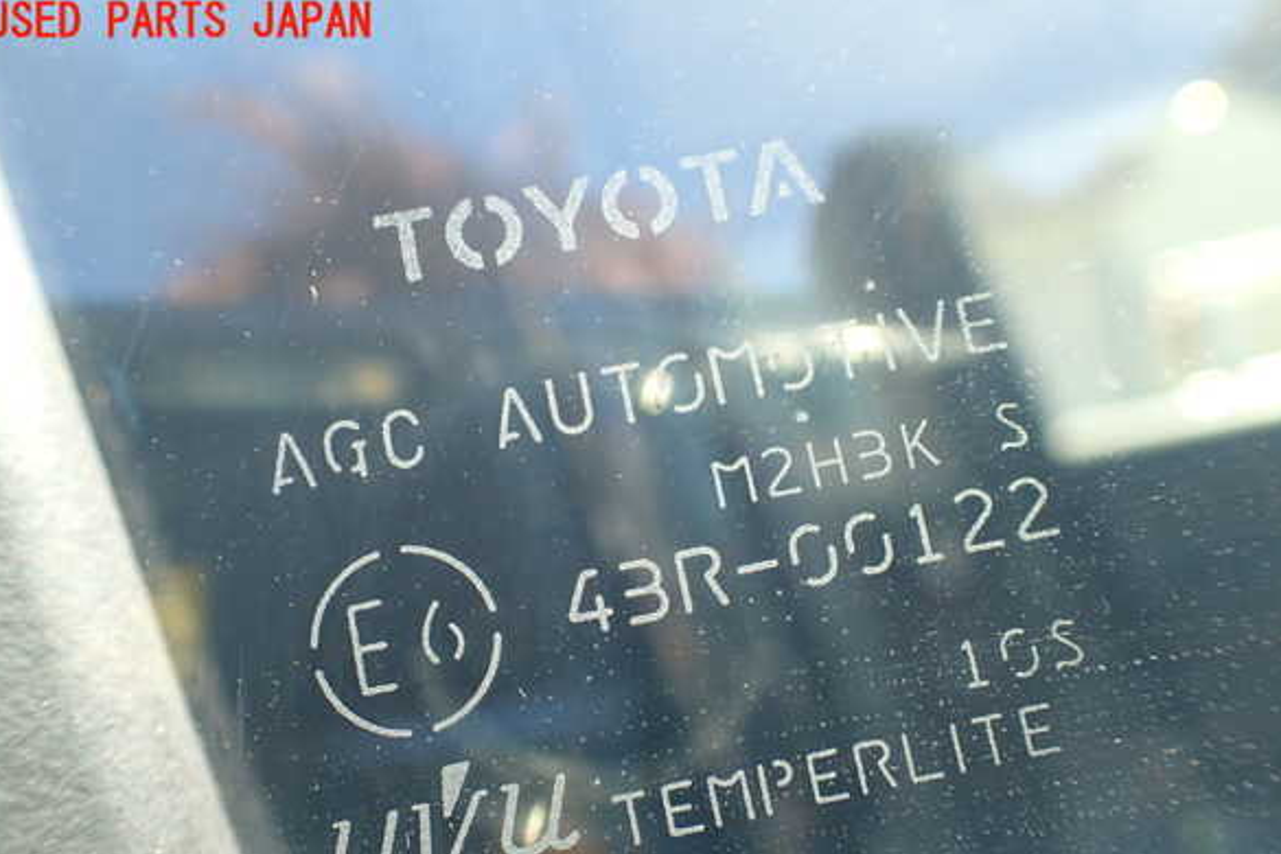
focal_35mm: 32
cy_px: 488
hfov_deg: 58.7
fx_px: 1139
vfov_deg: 41.0
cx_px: 631
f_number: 2.3
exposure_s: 1/160
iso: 100
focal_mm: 5.4
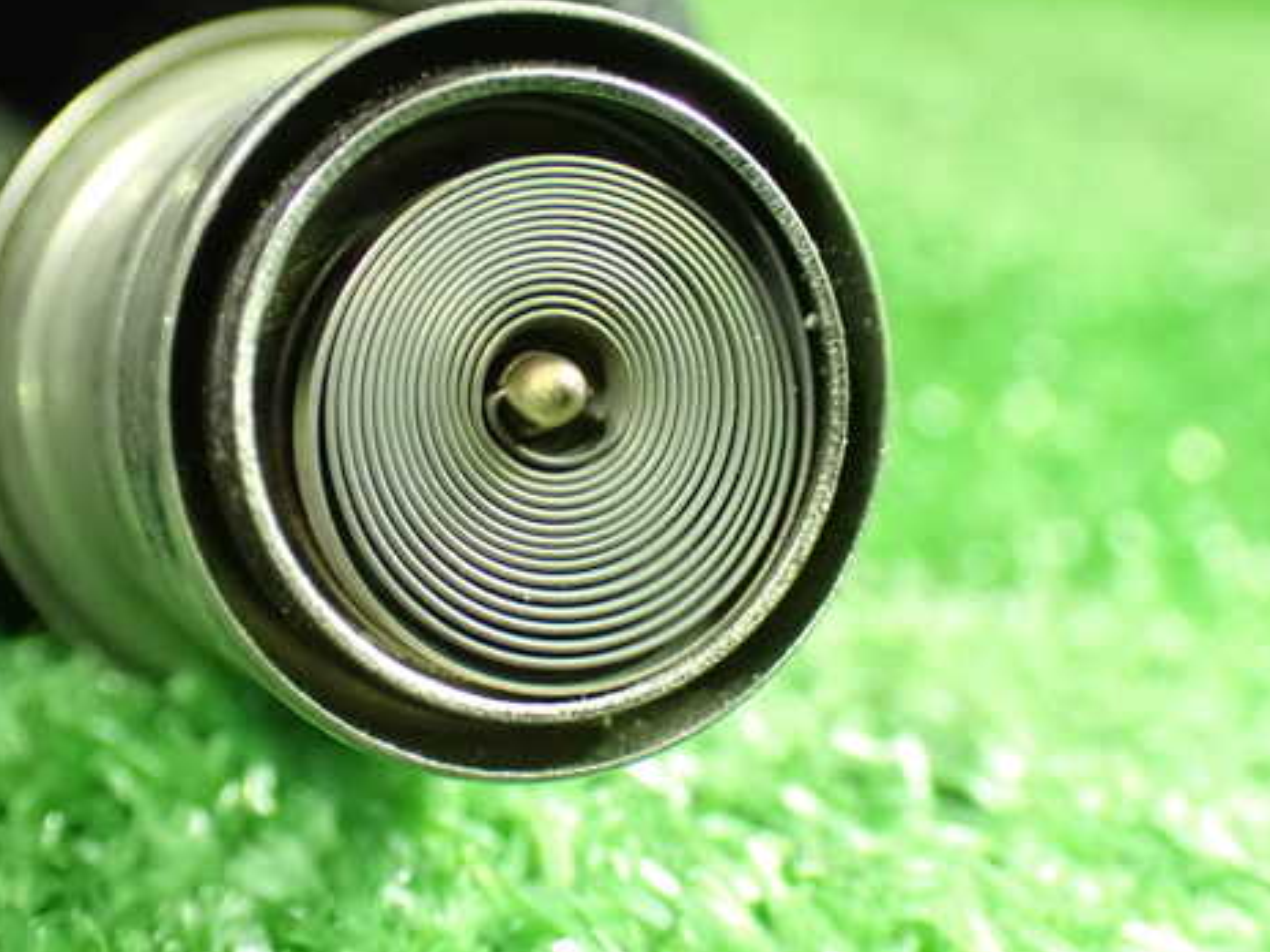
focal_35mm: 53
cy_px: 451
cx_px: 586
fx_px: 1944
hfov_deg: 36.2
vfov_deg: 27.5
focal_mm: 7.31
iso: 1600
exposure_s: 1/40
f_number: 2.8
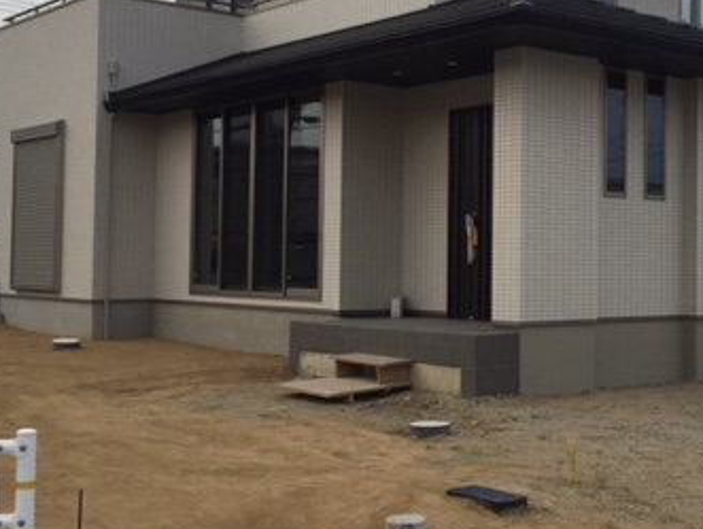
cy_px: 217
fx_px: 1139
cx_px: 444
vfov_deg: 26.1
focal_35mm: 56
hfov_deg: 34.1
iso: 32
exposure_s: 1/527
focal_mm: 4.15
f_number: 2.2
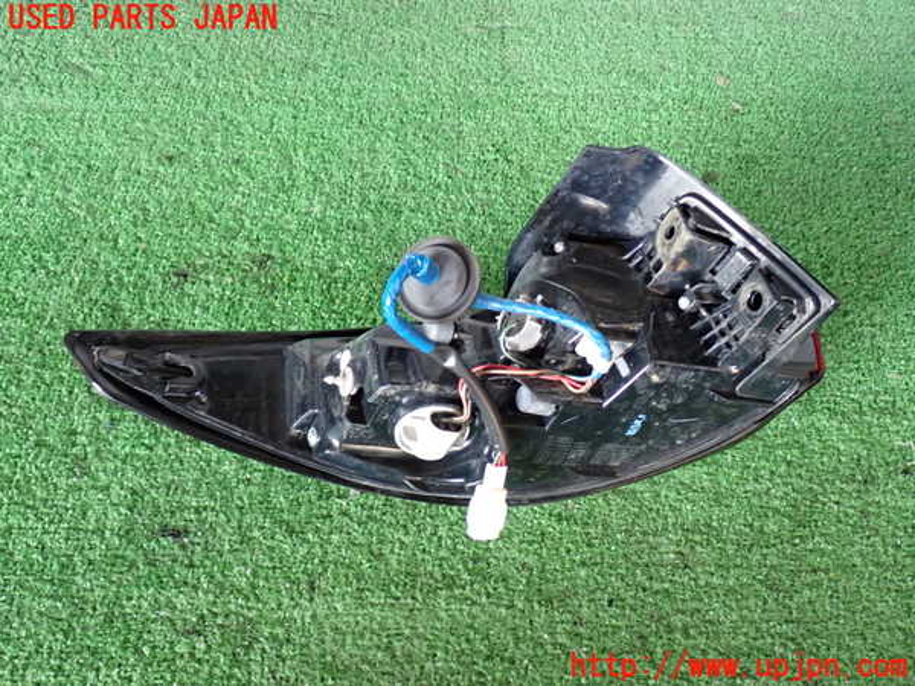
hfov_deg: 49.0
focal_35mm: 38
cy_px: 343
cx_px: 458
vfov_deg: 37.7
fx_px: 1004
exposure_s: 1/40
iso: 400
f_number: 2.7
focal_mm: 6.83
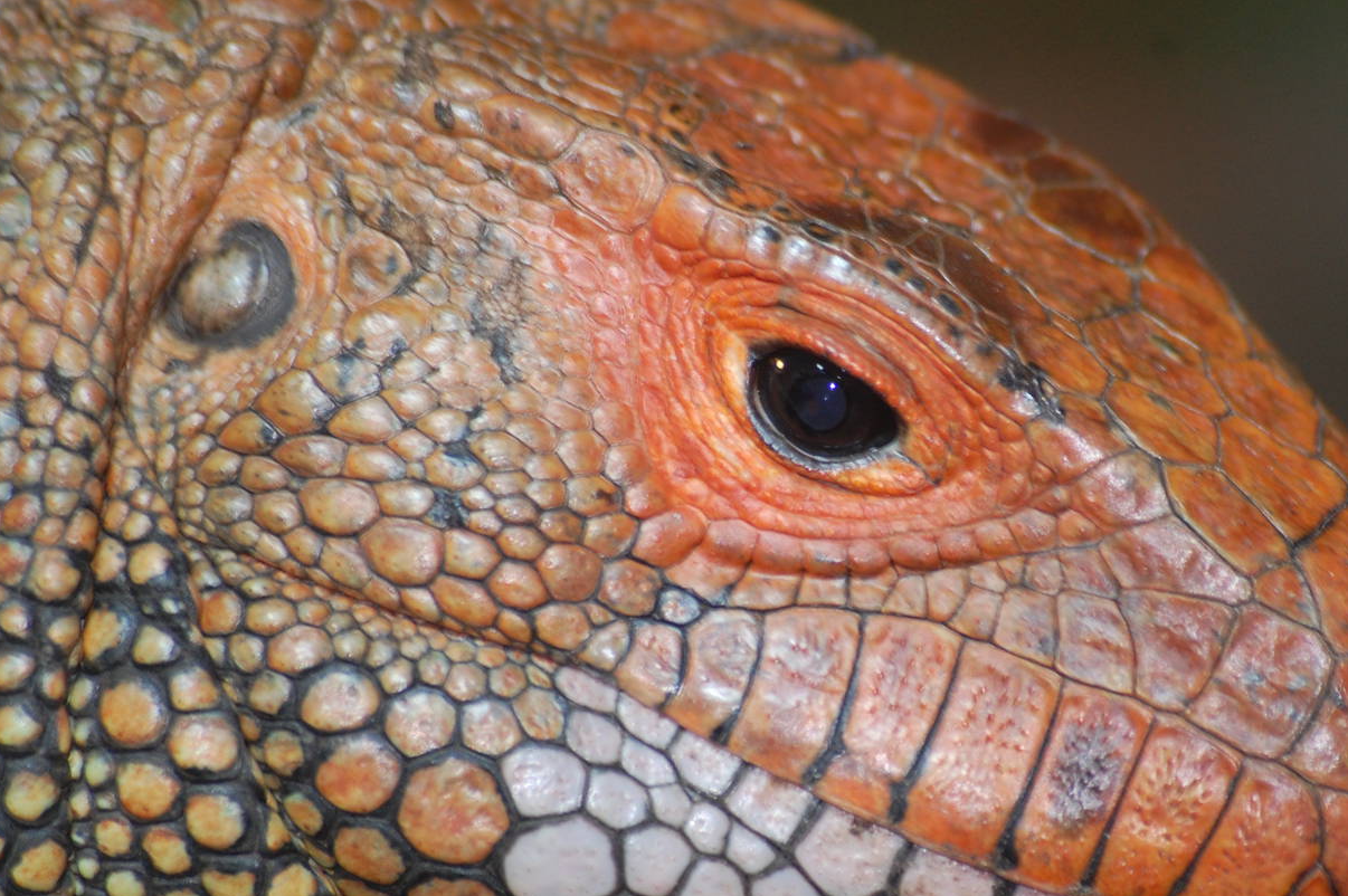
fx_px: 14890
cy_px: 504
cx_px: 809
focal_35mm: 398
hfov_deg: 5.2
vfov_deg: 3.4
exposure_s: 1/60
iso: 400
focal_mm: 200
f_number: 5.6
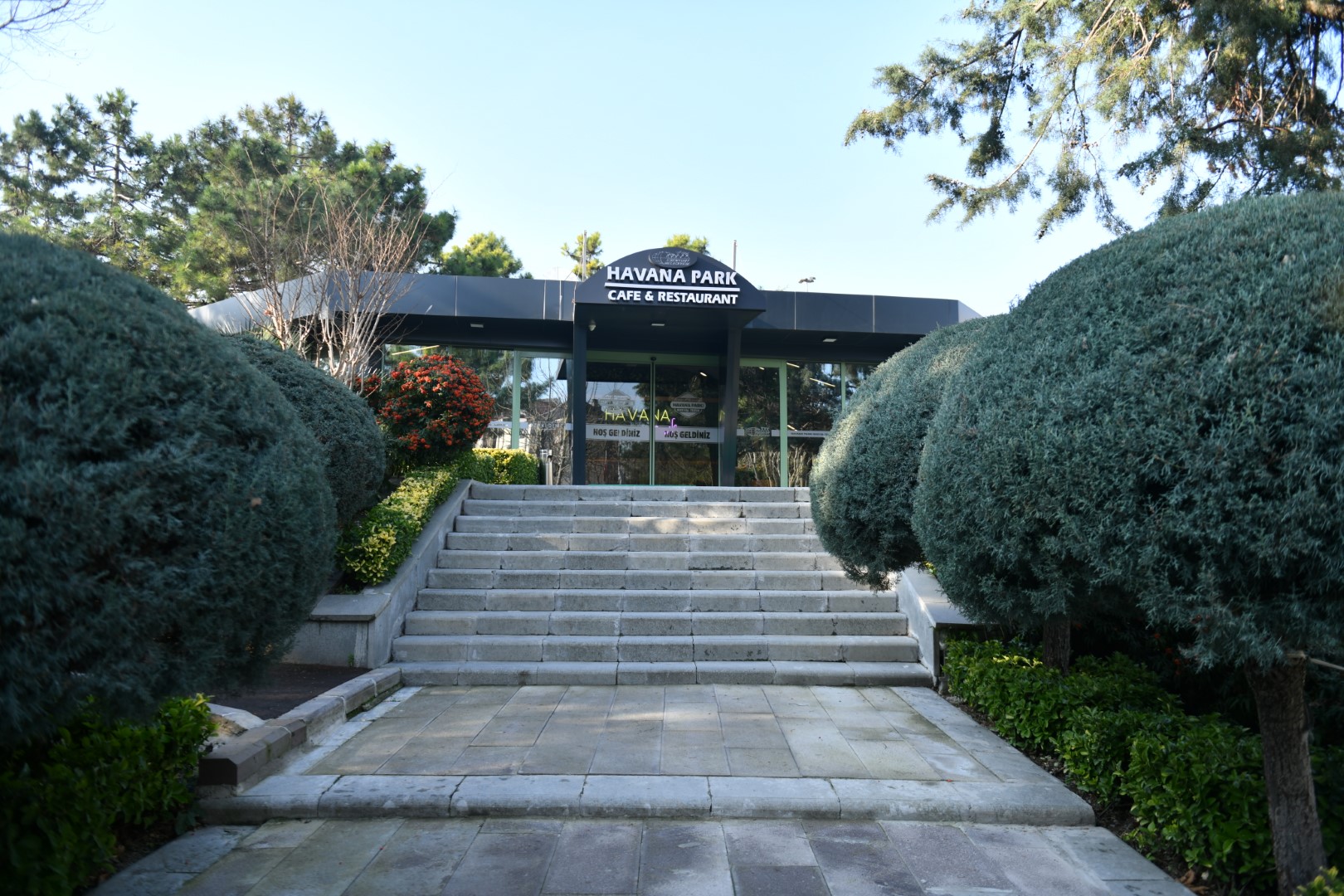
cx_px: 672
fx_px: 896
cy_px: 448
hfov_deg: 73.7
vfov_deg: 53.1
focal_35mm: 24
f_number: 2.8
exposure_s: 1/400
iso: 64
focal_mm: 24
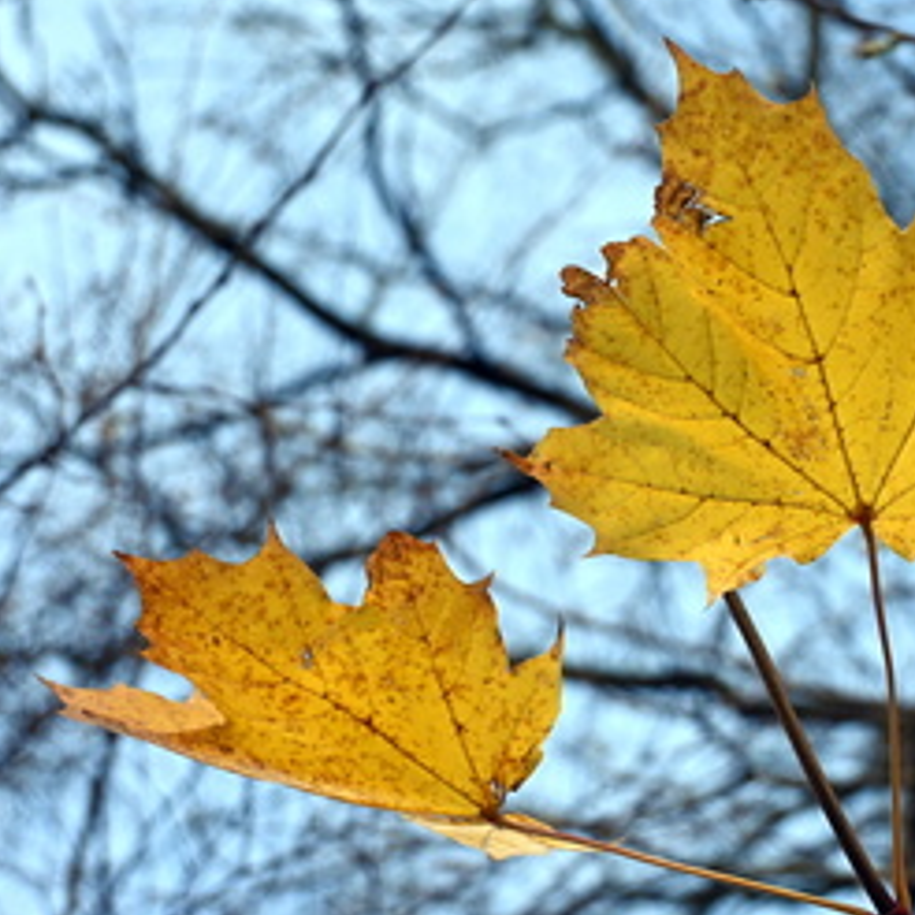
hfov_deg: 26.1
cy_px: 437
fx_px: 1954
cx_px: 655
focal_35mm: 65
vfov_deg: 26.4
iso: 200
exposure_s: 1/250
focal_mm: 31.5
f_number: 5
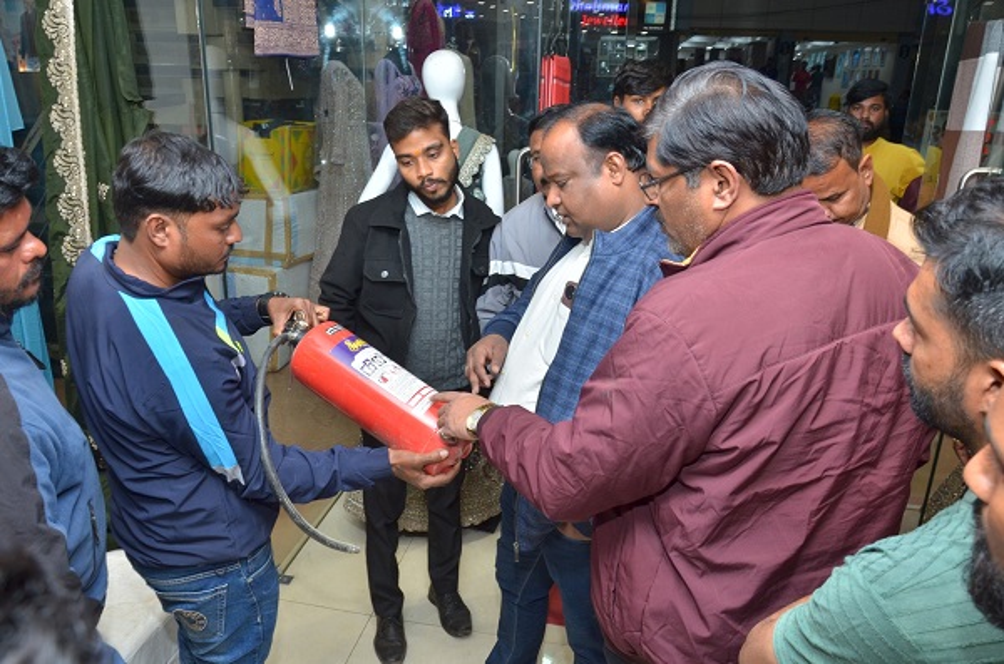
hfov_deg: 67.5
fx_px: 751
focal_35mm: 27
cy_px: 332
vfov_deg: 47.7
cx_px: 502
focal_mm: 18
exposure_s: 1/160
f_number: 7.1
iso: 400
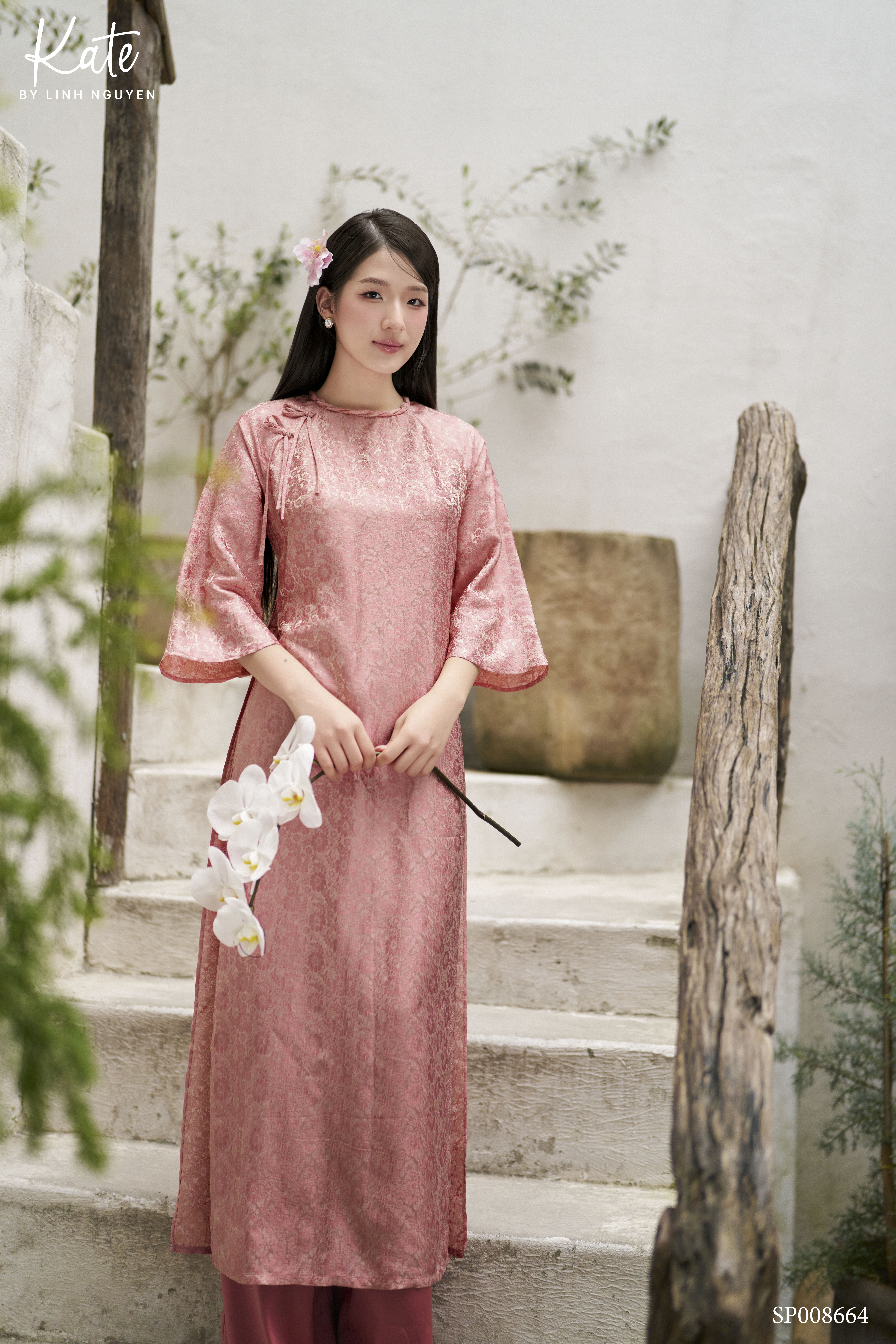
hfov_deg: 27.0
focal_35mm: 50
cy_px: 672
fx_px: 1867
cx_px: 448
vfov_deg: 39.6
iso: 640
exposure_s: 1/800
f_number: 1.6
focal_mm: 50
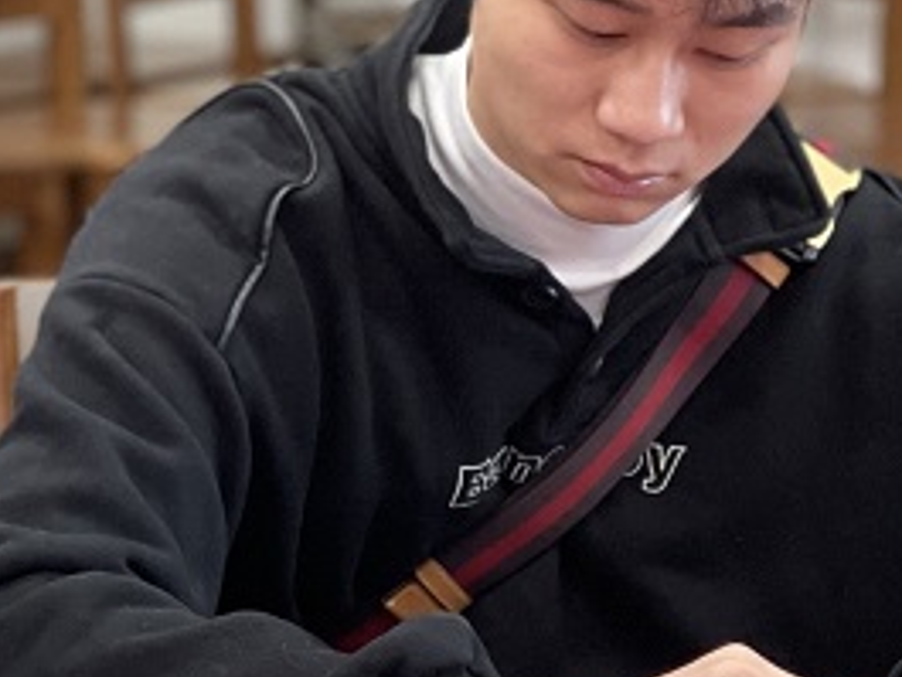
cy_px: 73
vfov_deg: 6.8
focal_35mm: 217
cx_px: -92
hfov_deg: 9.0
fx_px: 5657
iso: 400
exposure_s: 1/33
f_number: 2.2
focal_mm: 7.5
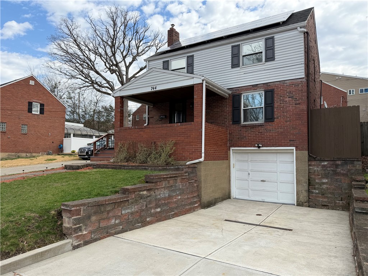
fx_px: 255
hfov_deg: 71.6
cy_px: 138
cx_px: 184
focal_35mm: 24
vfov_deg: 56.8
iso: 80
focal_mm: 6.76
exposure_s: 1/2525
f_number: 1.78
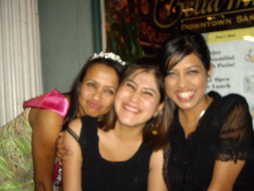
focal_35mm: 47
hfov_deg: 40.4
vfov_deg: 30.9
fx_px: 345
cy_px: 96
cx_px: 127
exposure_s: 1/50
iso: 400
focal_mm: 7.6
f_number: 3
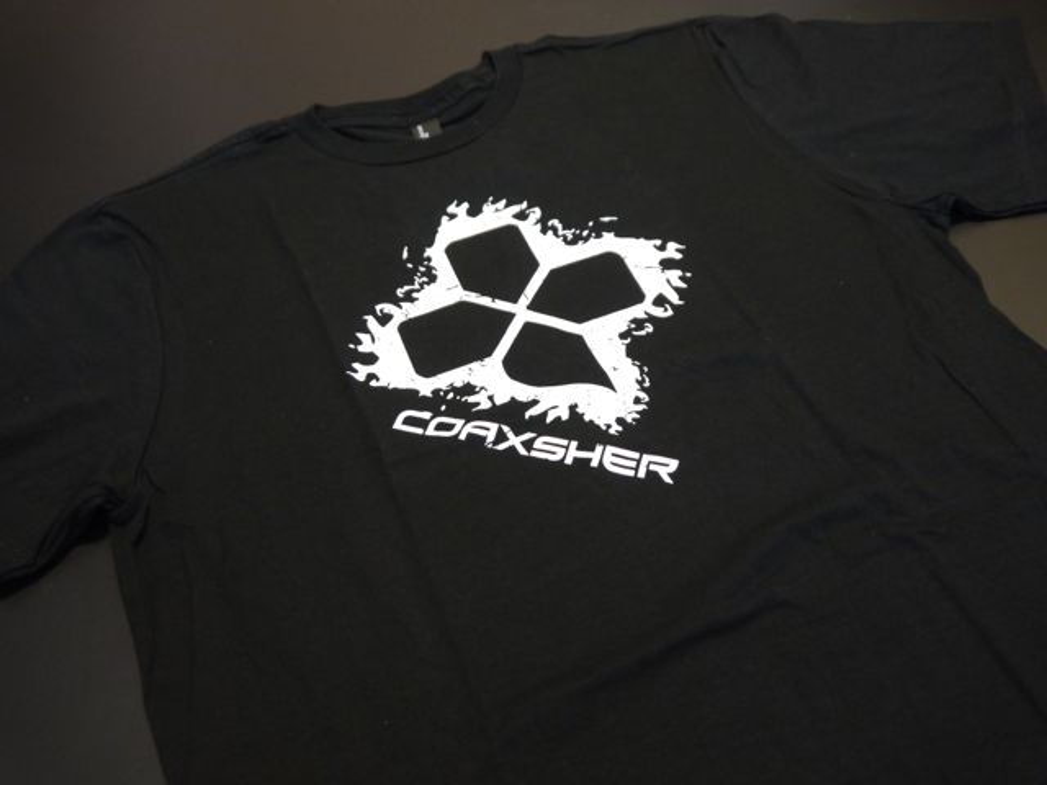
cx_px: 524
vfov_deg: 39.7
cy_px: 392
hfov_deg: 51.4
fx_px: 1089
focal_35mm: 36
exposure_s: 1/20
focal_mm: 18
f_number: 4.1
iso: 800
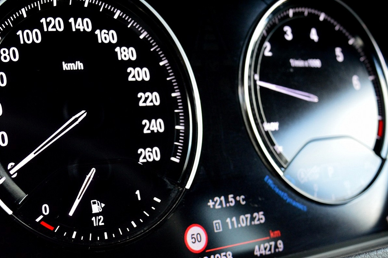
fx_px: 744
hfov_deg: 29.2
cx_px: 180
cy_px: 132
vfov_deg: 19.7
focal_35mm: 69
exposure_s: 1/60
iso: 800
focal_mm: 34
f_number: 7.1
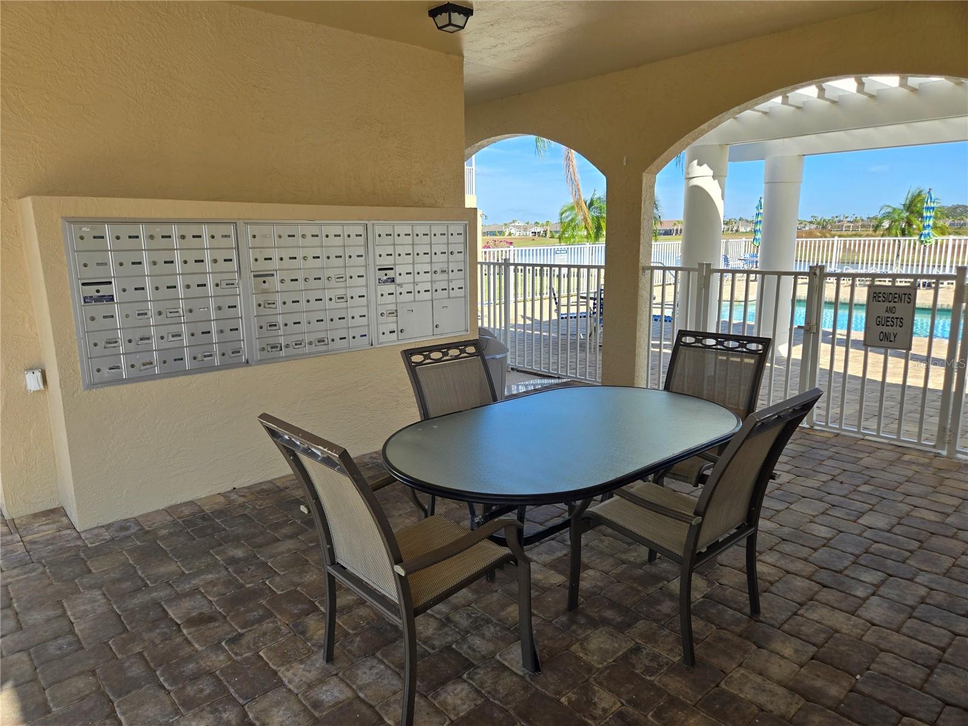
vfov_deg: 58.9
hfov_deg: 73.9
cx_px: 484
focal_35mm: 23
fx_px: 643
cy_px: 363
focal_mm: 5.4
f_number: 1.8
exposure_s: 1/1145
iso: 25
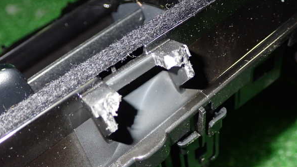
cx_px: 148
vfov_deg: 23.0
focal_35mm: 52
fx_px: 409
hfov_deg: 39.9
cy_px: 94
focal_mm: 8.4
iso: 800
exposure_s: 1/50
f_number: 9
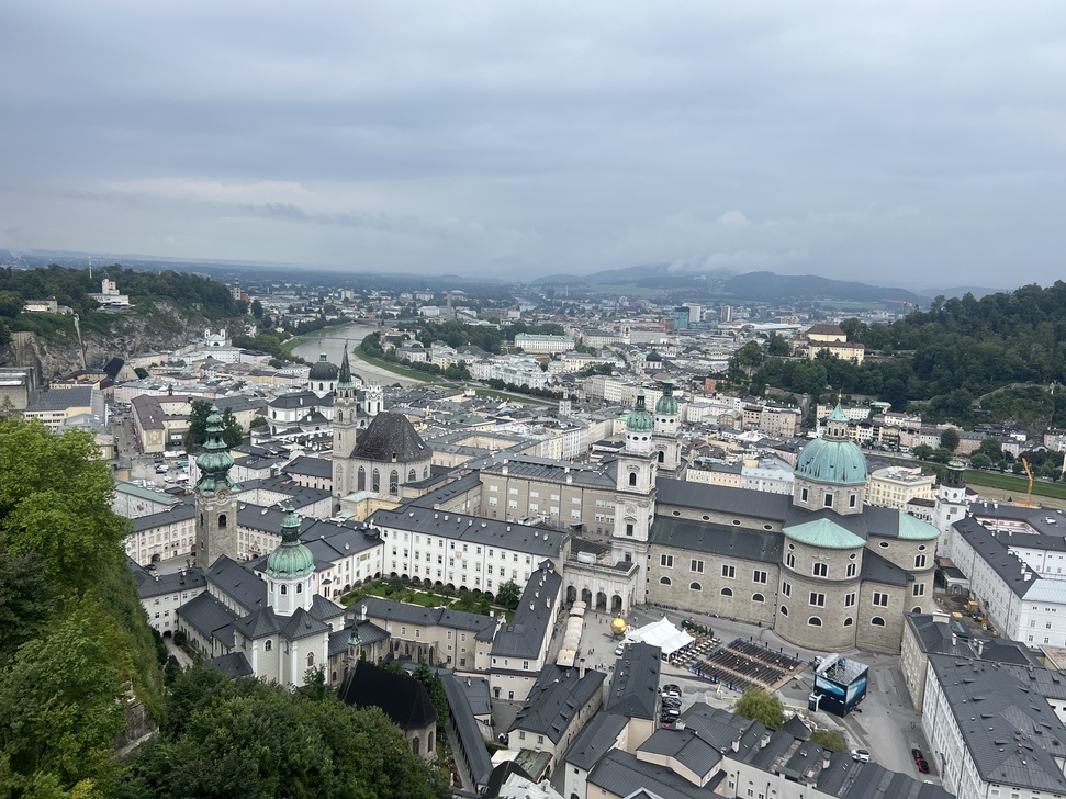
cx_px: 531
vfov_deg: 51.3
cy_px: 385
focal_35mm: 27
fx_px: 831
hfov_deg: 65.3
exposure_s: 1/2208
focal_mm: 5.7
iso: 50
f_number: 1.5
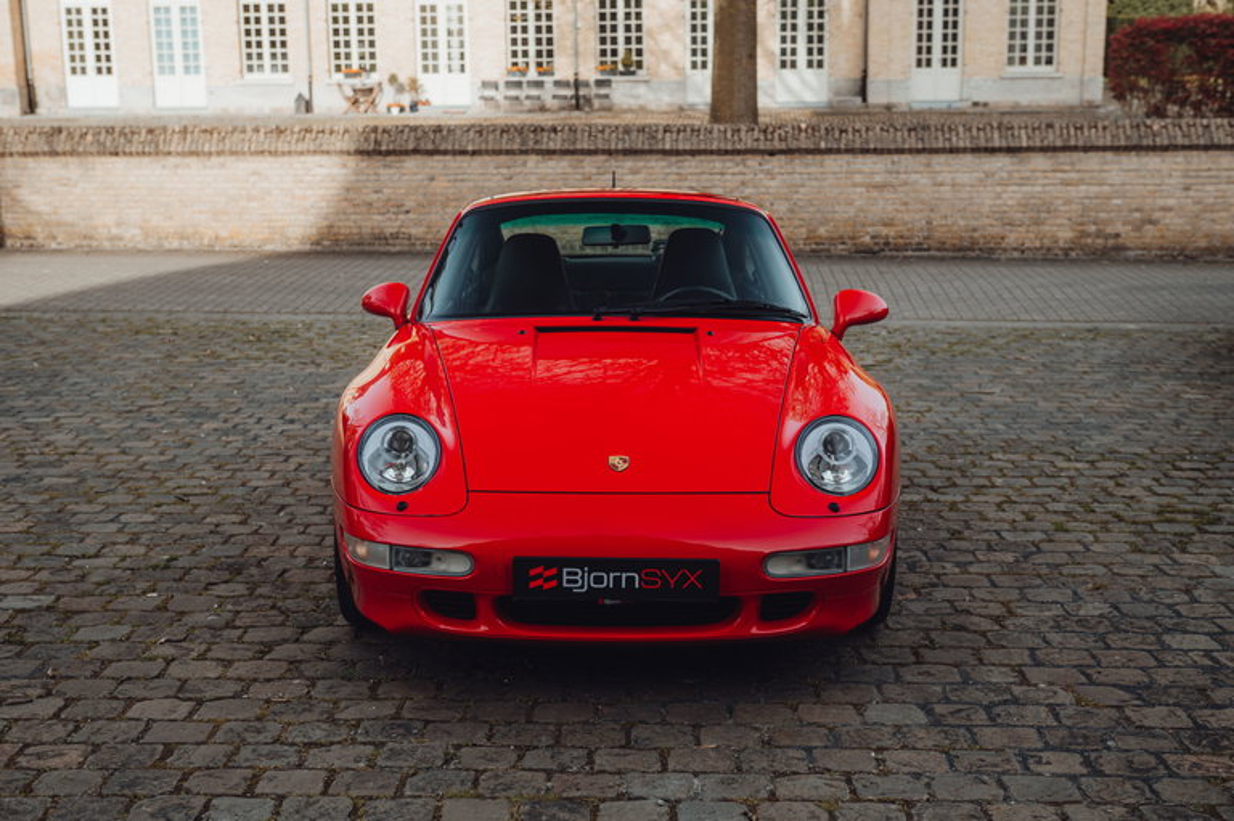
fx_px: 1781
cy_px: 410
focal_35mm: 52
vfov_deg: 26.0
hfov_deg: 38.2
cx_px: 617
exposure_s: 1/160
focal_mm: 52
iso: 100
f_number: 4.5
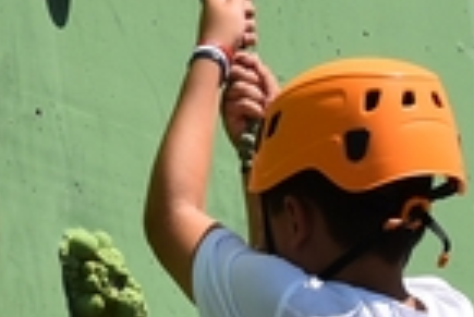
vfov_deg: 1.6
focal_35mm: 885
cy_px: 559
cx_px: 481
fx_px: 11665
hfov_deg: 2.3
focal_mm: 95
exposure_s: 1/400
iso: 200
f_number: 10
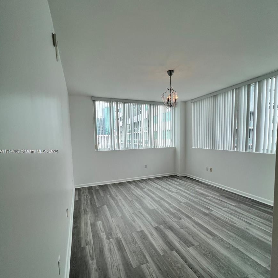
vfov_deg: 87.2
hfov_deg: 87.4
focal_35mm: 16
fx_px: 145
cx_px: 144
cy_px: 152
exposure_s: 1/122
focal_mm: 1.57
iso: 32
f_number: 1.8
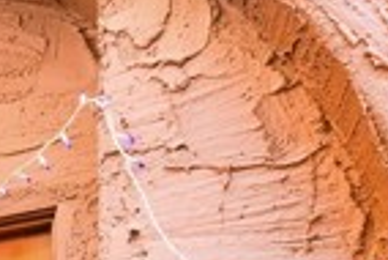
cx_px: -175
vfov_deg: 16.1
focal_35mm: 65
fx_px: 704
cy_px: 521
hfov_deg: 24.7
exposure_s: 1/125
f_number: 8
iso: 800
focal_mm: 14.5
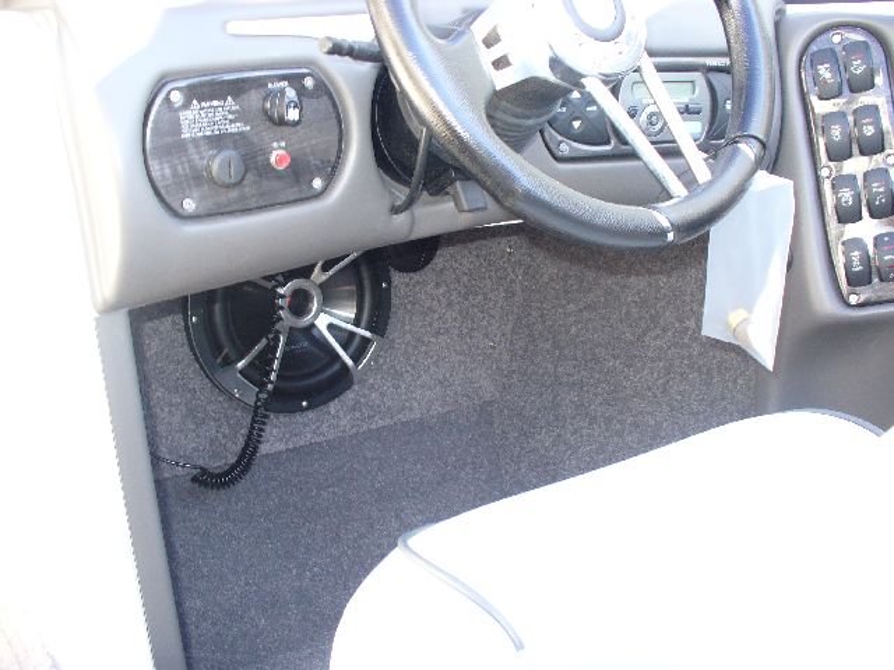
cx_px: 447
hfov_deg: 50.1
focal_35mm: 37
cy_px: 335
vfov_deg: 38.7
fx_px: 956
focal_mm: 6.1
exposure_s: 1/60
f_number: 2.8
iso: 100
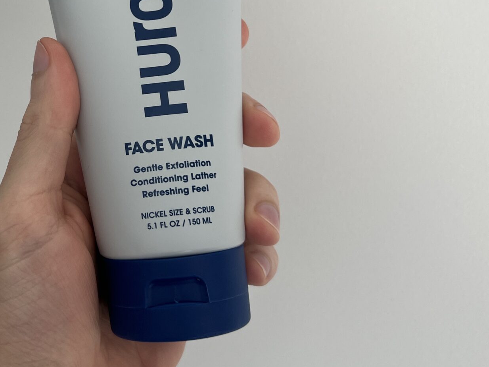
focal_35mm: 54
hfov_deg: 34.5
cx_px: 101
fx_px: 763
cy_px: 117
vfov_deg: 26.8
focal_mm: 5.7
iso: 40
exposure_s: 1/177
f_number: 1.5
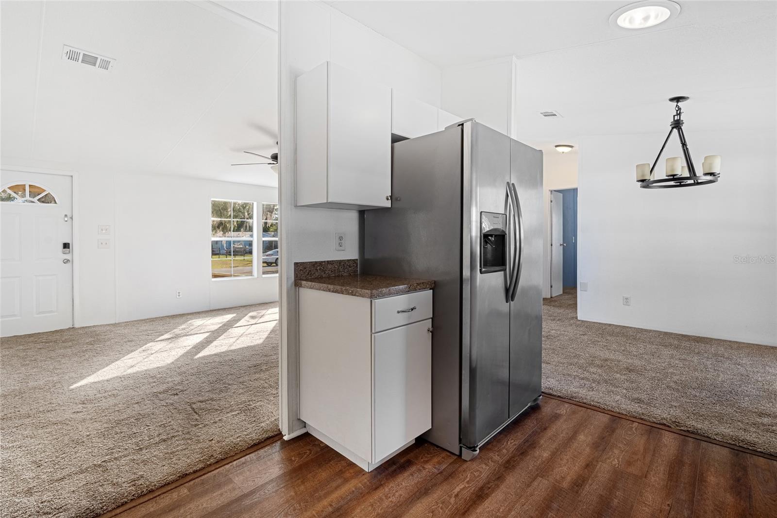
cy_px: 259
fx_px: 345
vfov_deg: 73.7
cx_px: 388
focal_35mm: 16
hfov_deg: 96.7
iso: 400
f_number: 8
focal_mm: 16
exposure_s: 1/500
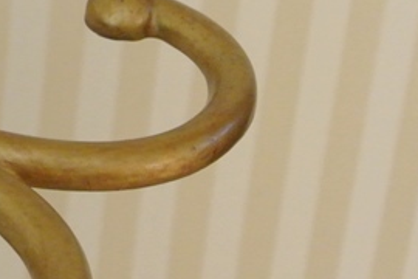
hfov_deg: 9.5
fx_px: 2415
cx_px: -283
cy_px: 41
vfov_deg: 6.6
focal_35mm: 208
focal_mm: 21.1
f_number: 5
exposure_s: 1/30
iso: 1400
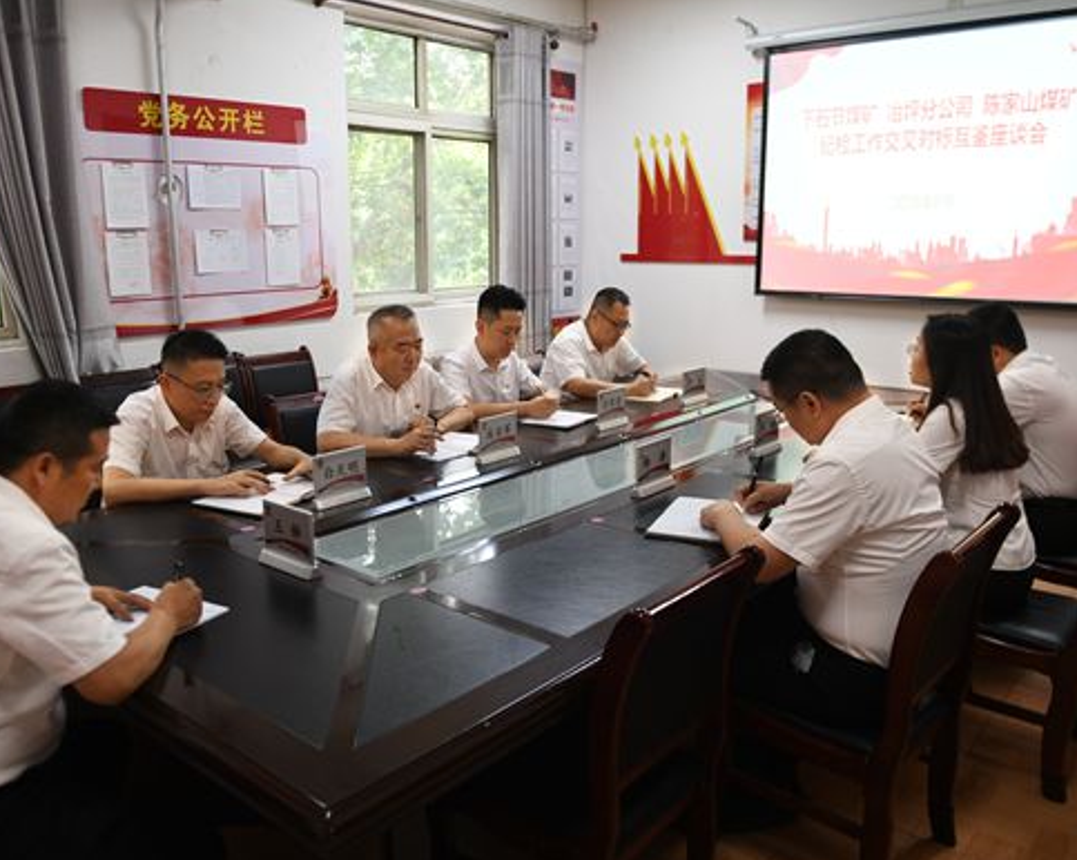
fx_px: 892
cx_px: 499
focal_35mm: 28
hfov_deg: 62.2
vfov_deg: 51.5
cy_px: 426
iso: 500
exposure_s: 1/60
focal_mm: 24
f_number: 3.2
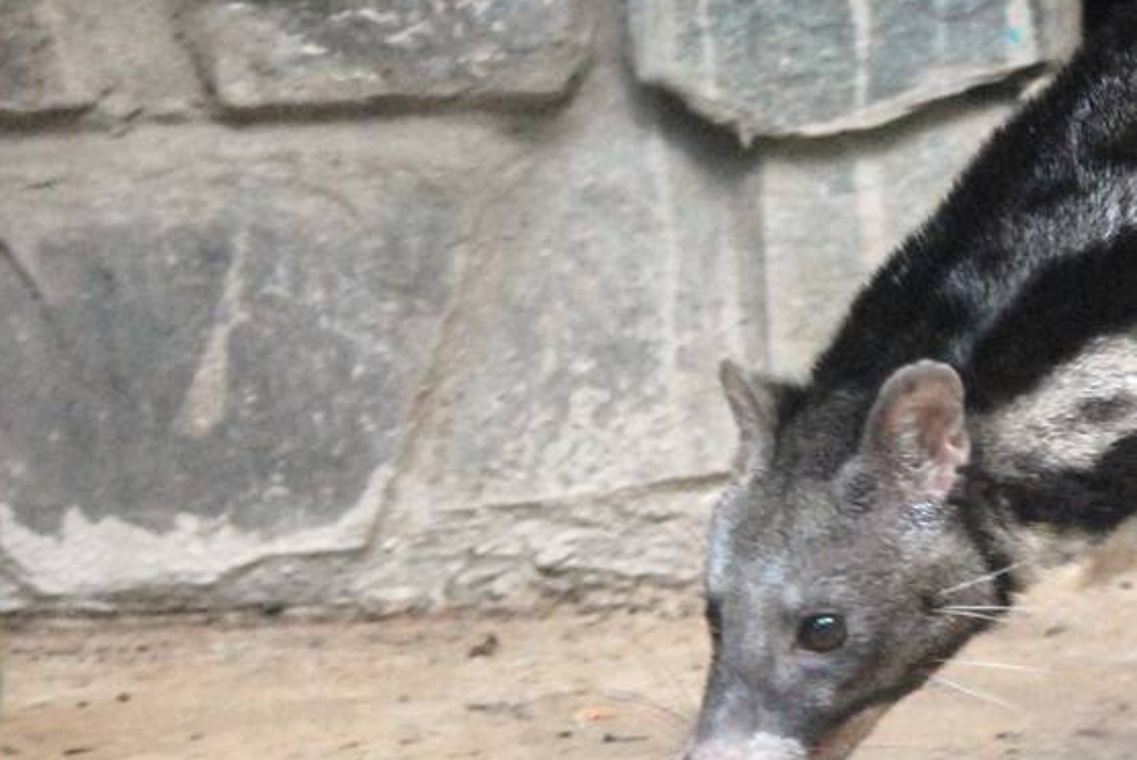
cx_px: 1321
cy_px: 321
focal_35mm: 372
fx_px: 11758
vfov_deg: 3.7
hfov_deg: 5.5
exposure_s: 1/160
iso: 1600
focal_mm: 86
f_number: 4
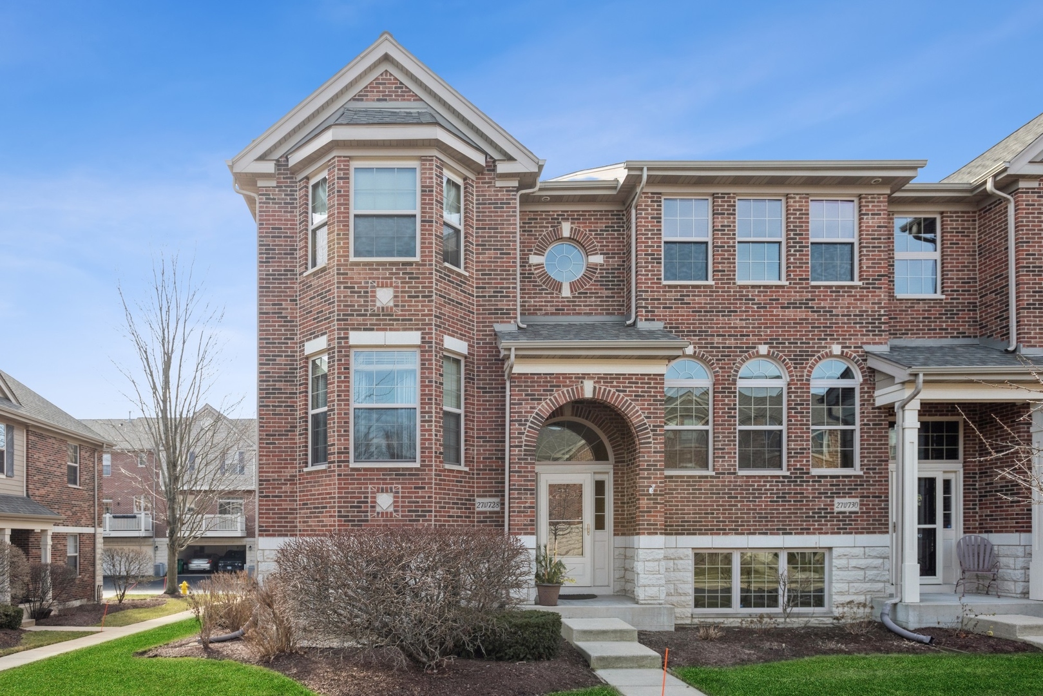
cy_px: 348
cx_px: 522
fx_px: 724
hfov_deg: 71.5
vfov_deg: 51.3
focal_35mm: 25
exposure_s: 1/320
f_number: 8
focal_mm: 25
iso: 400
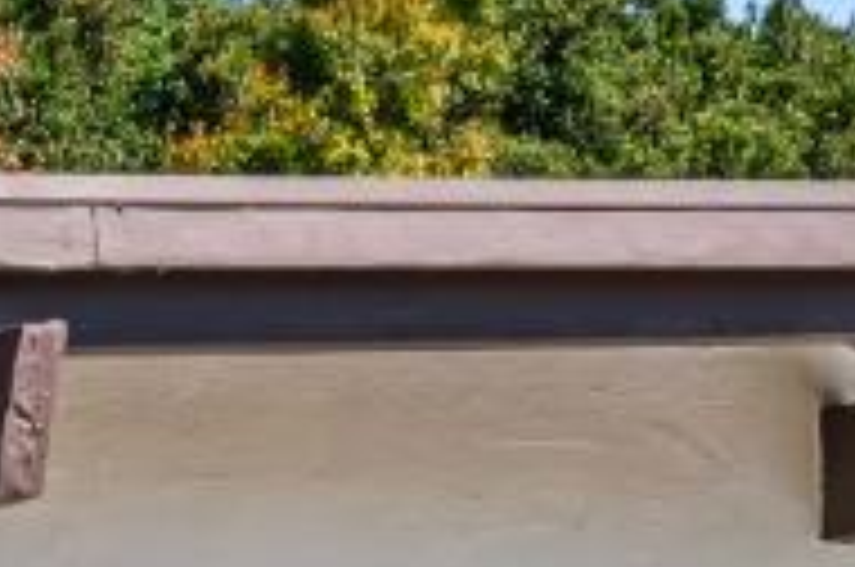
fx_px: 4315
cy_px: 1233
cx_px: 256
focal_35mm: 182
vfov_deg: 7.2
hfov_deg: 11.3
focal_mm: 23
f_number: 16
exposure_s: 1/200
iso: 320
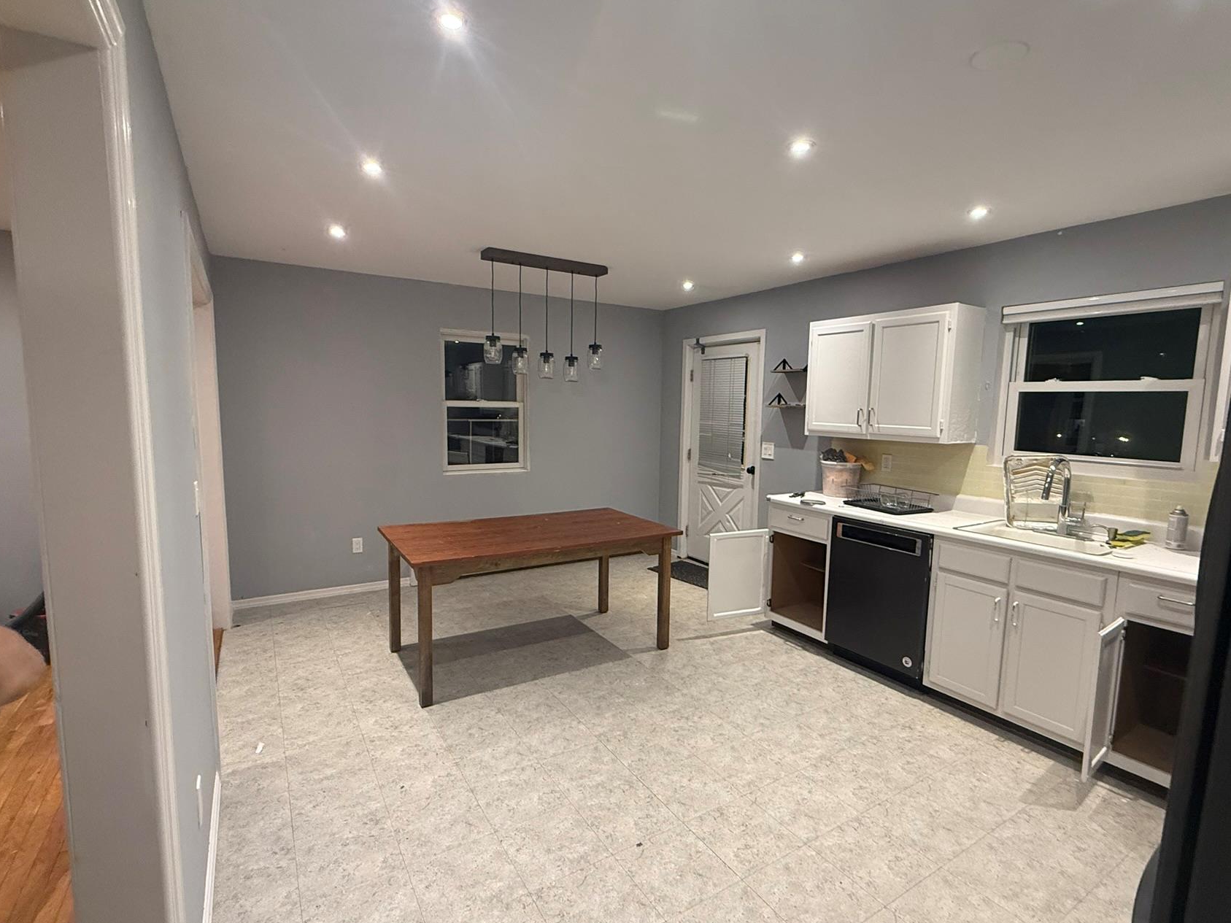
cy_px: 467
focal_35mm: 17
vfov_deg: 74.7
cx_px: 624
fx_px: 605
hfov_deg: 91.0
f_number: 2.2
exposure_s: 1/60
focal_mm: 2.22
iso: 400
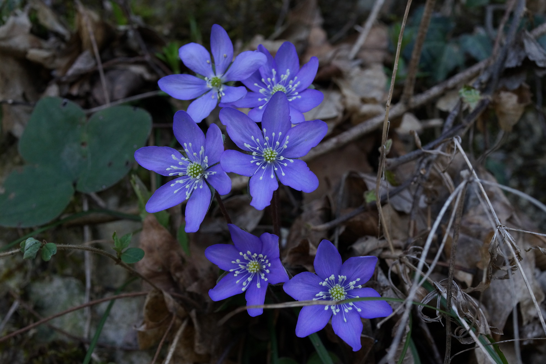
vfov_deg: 37.9
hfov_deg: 54.4
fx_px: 531
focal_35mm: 35
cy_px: 182
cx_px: 273
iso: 1600
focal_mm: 35
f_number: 11
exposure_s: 1/160
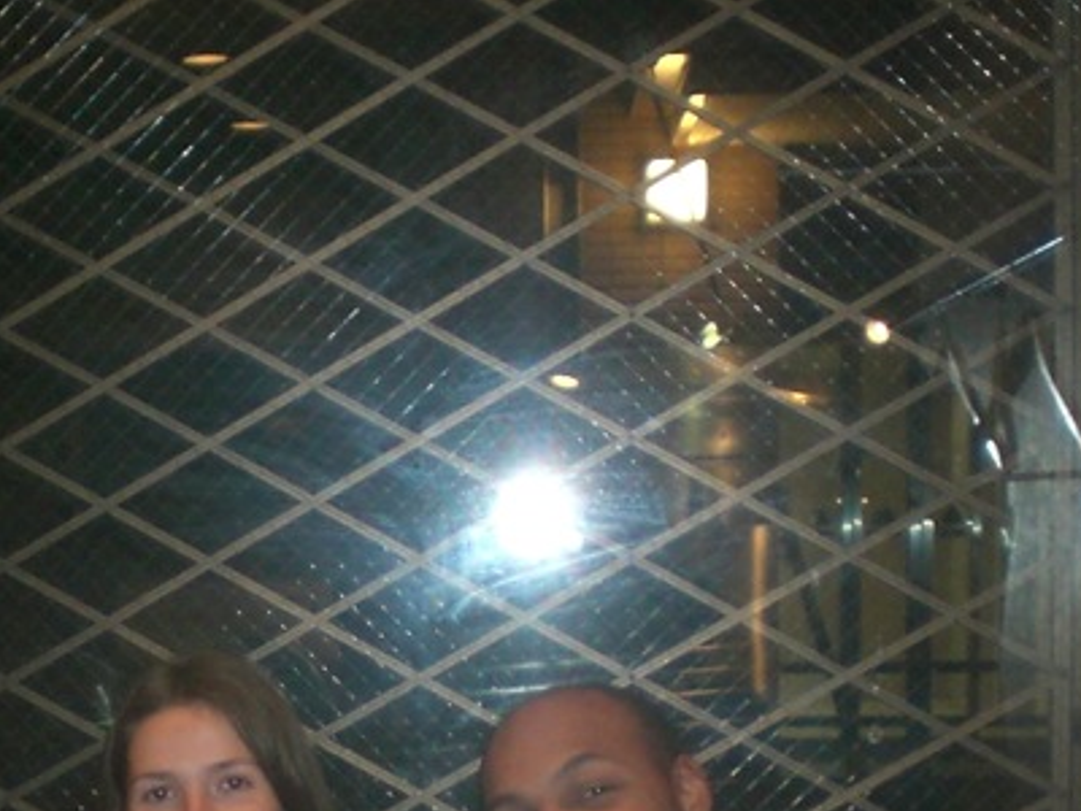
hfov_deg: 20.4
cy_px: 838
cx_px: 224
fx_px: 2967
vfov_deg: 15.2
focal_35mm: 95
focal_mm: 6.3
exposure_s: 1/30
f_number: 3.1
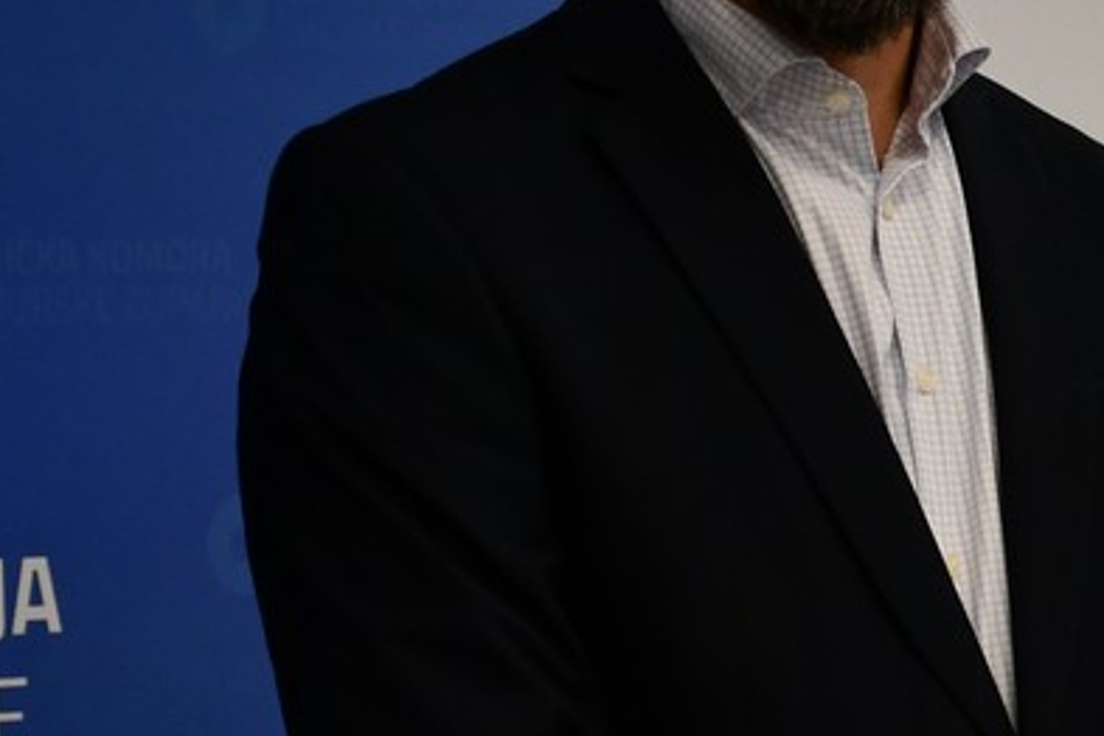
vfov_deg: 5.6
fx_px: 7482
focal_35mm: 244
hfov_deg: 8.1
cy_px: 794
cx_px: 2098
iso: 800
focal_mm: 40
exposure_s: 1/250
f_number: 4.5
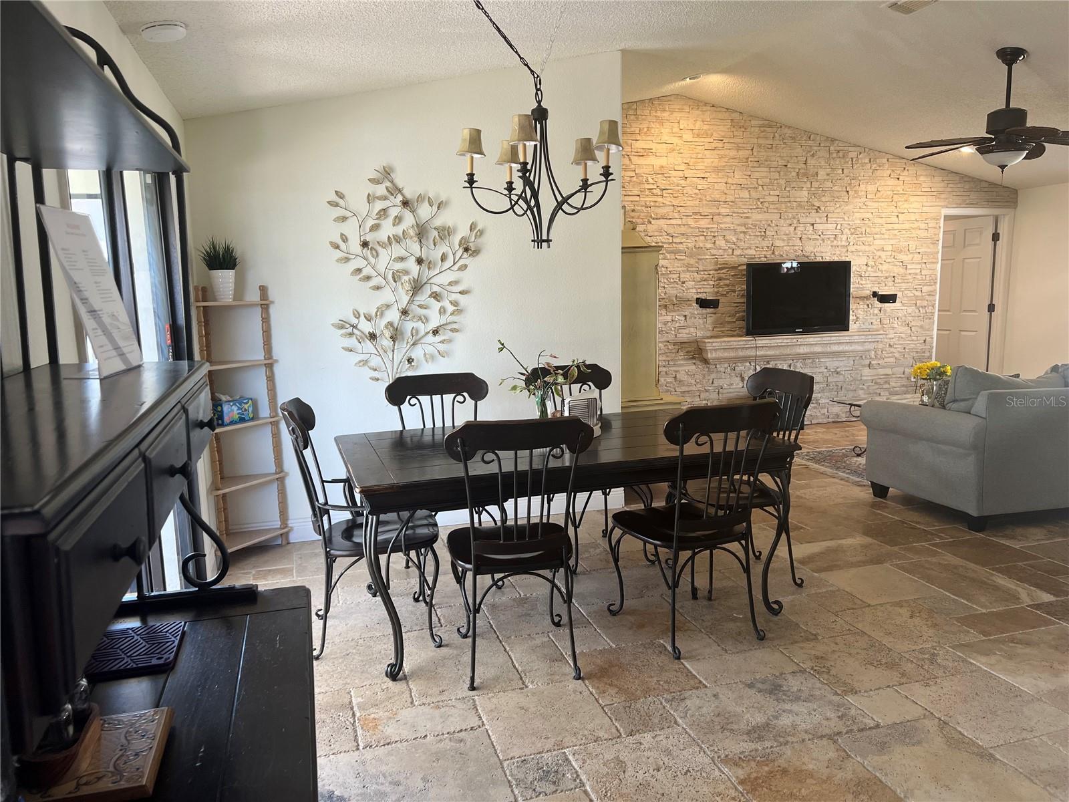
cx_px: 534
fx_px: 803
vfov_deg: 53.1
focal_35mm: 26
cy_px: 401
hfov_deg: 67.3
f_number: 1.5
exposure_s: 1/60
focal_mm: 5.7
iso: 80
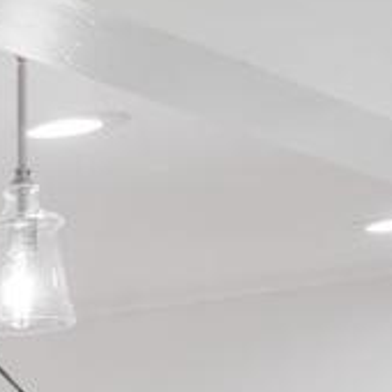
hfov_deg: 7.3
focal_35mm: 166
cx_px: -1215
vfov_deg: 10.0
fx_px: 2127
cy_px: 710
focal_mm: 23
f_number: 8
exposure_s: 1/5
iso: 200
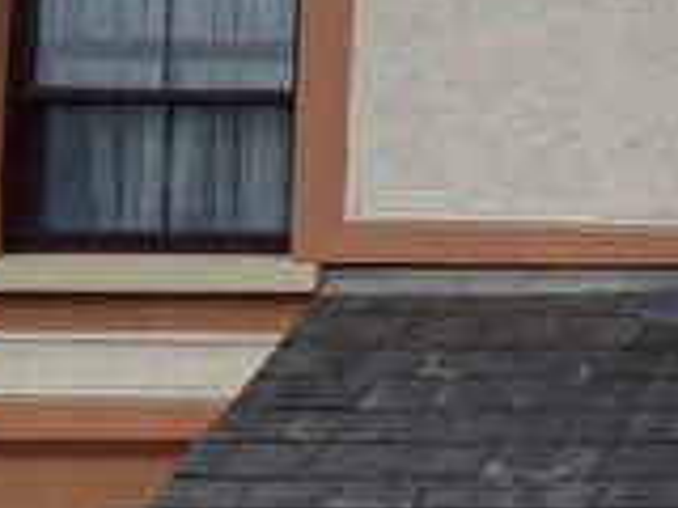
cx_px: 1420
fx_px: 2997
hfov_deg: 11.4
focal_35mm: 153
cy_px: 413
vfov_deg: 9.7
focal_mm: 4.28
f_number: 2.4
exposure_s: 1/717
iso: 50
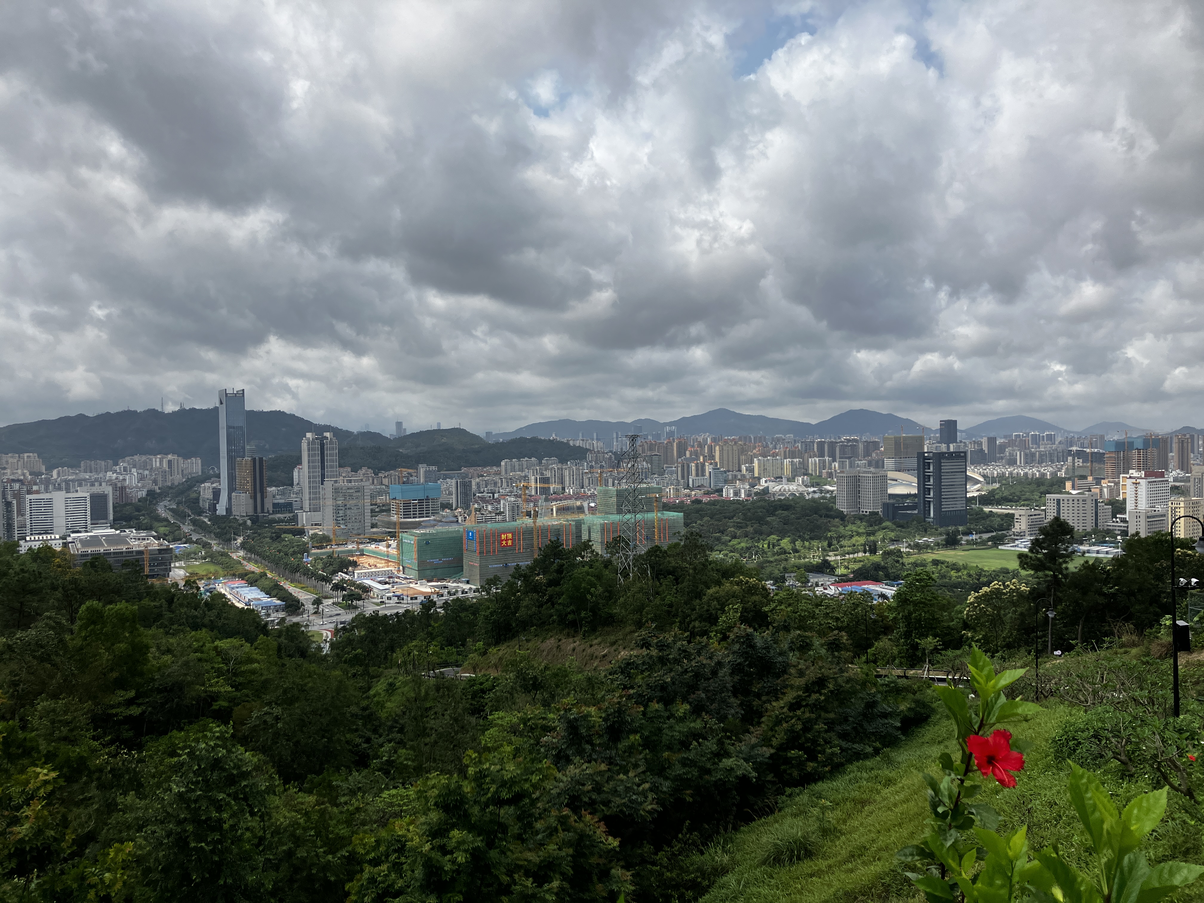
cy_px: 452
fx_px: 974
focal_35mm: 28
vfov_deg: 49.7
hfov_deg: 63.4
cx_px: 602
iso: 32
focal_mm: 3.99
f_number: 1.8
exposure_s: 1/3472
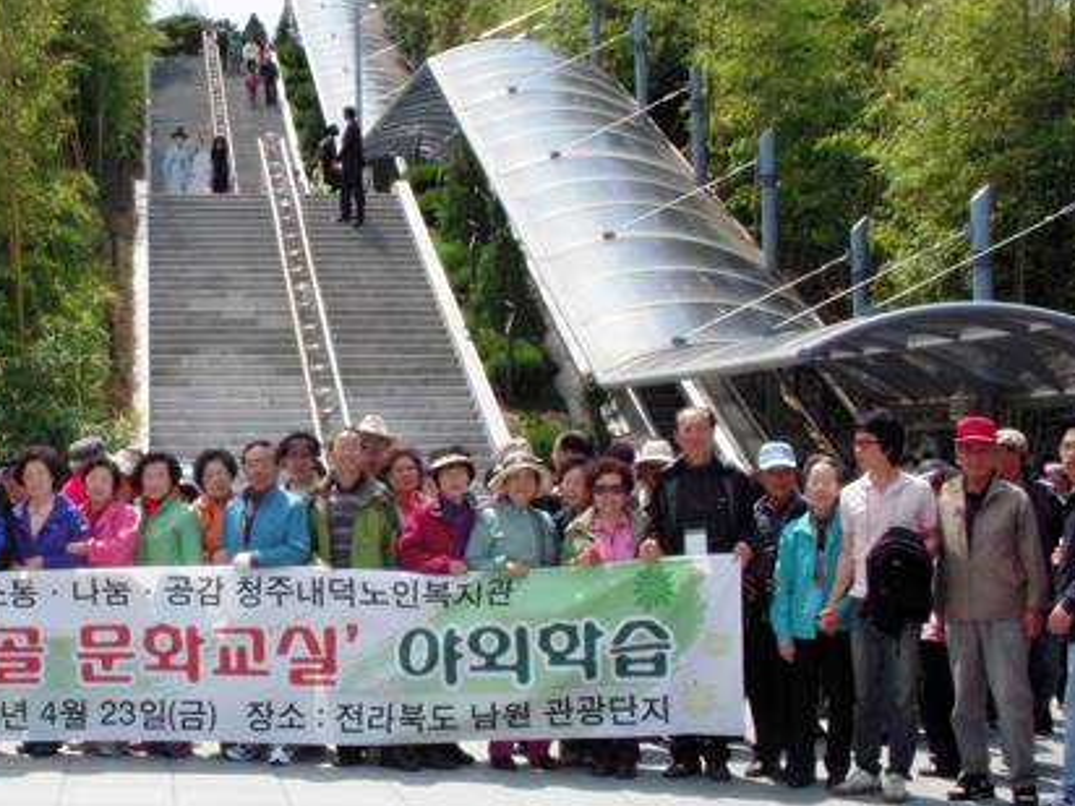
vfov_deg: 24.8
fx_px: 1832
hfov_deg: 32.0
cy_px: 493
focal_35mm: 59
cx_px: 258
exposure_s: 1/320
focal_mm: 6.3
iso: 100
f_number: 6.6
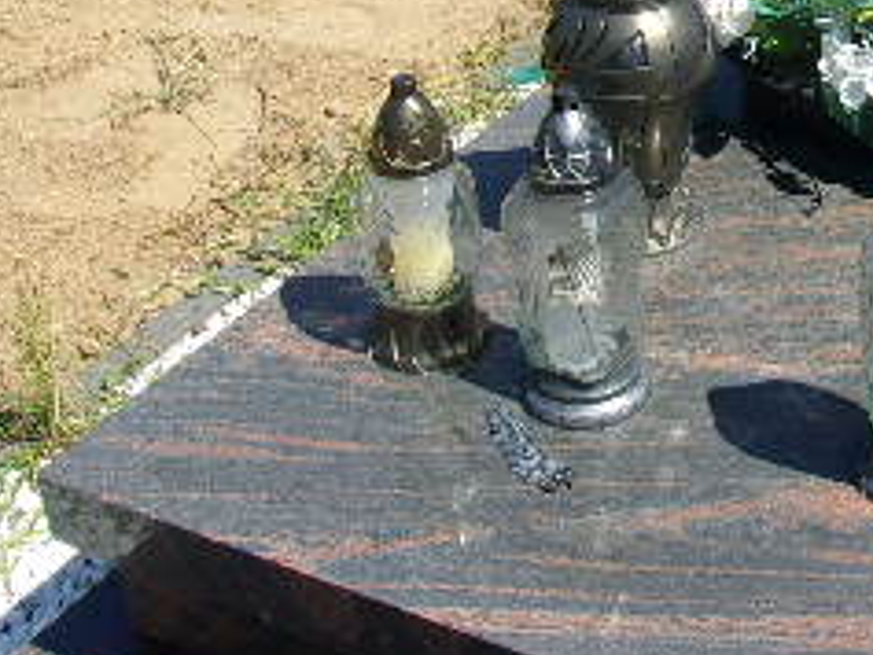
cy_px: -29
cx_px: 866
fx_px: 1842
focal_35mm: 73
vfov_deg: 19.5
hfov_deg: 25.4
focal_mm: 4.9
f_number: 10.4
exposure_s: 1/80
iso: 80
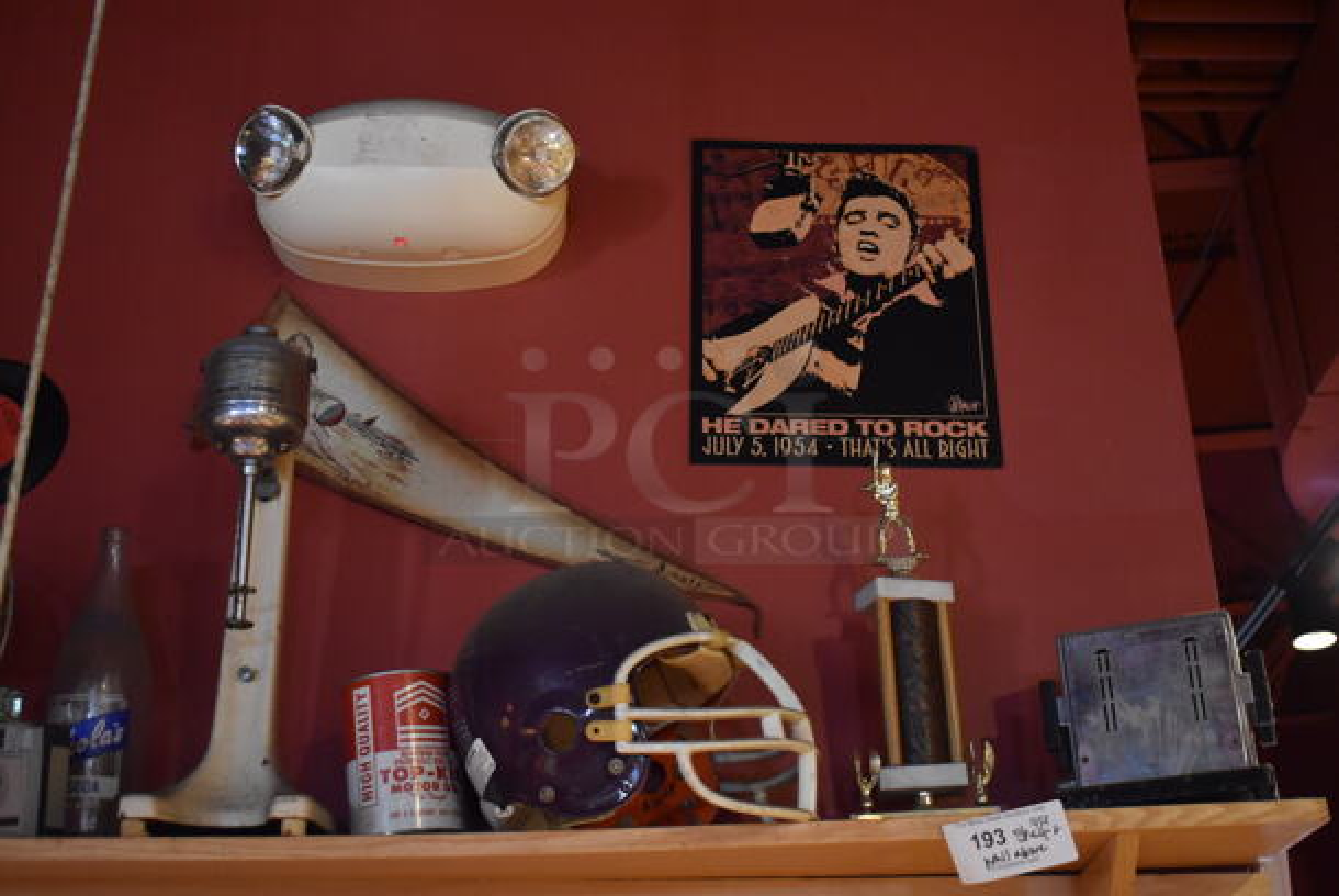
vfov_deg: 28.1
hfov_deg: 41.1
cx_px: 670
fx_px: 1787
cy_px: 448
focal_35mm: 48
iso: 3200
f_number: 4.5
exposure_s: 1/30
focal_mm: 32
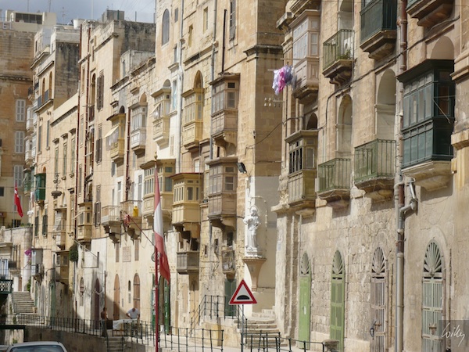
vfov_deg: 14.8
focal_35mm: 100
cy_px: 176
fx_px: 1355
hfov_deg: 19.6
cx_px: 234
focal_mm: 16.4
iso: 100
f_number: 5.6
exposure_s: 1/640
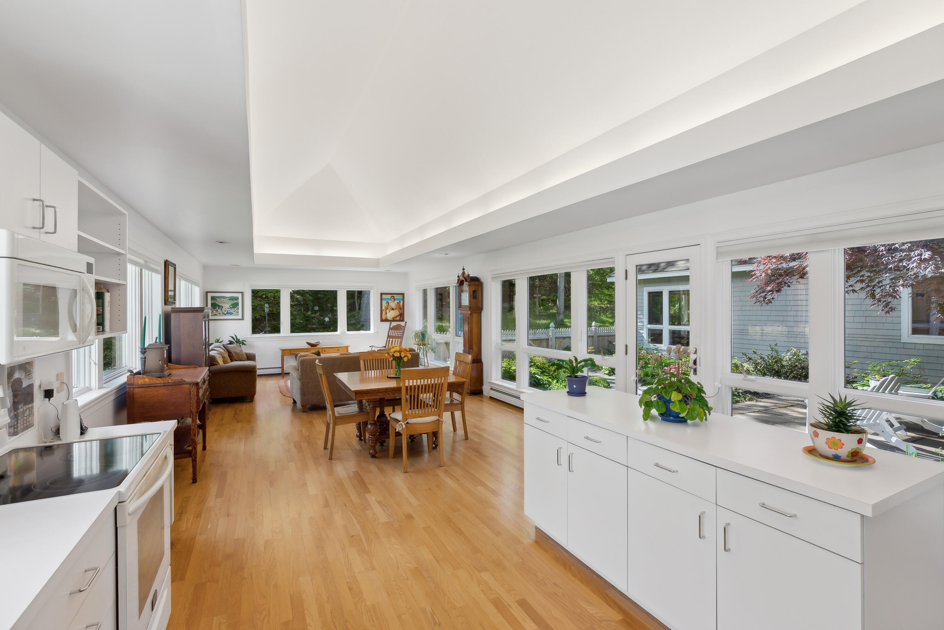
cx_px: 472
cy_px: 315
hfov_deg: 96.7
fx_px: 420
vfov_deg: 73.8
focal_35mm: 16
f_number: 7.1
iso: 320
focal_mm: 16
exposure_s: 1/15
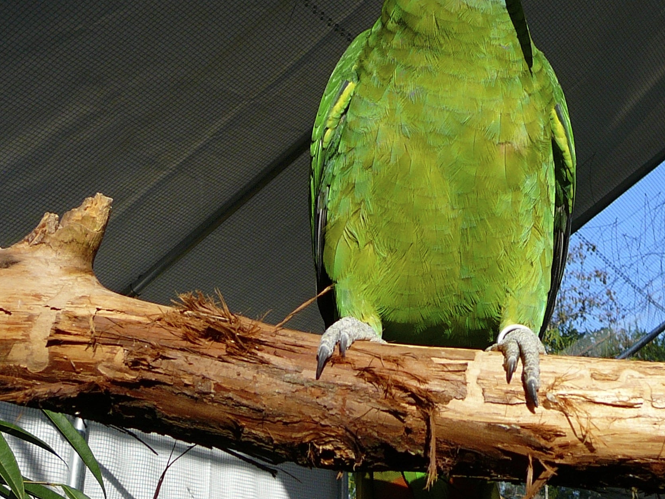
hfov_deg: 35.3
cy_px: 190
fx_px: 1037
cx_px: 428
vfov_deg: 26.9
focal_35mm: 54
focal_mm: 5.2
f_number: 2.8
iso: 80
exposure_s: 1/800
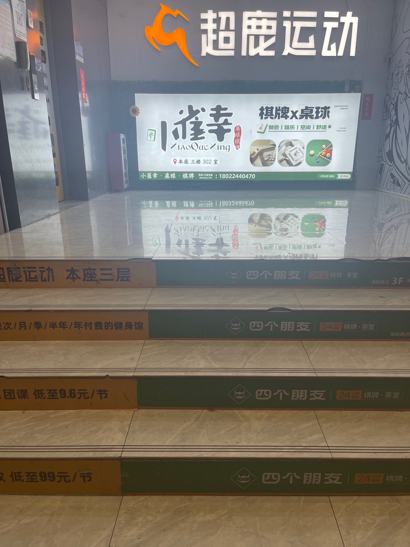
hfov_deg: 54.9
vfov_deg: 69.4
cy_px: 274
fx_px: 395
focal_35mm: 25
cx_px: 205
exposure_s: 1/100
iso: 32
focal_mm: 5.1
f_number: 1.6
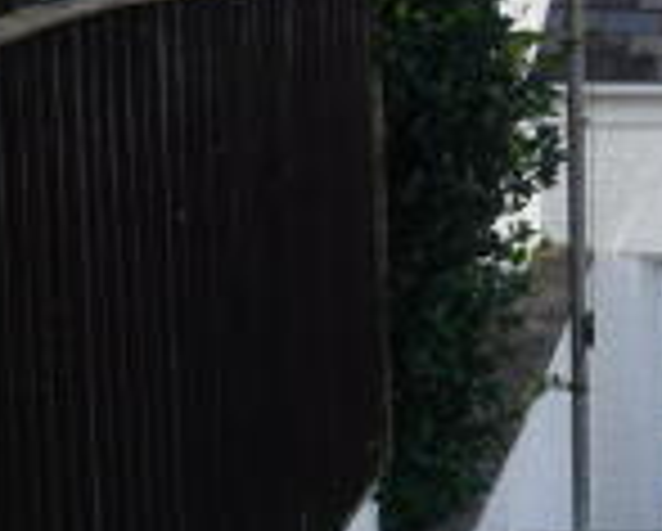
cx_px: 1004
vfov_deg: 15.9
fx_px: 1874
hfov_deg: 17.8
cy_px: 38
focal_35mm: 96
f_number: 8
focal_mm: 21
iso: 100
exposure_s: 1/80
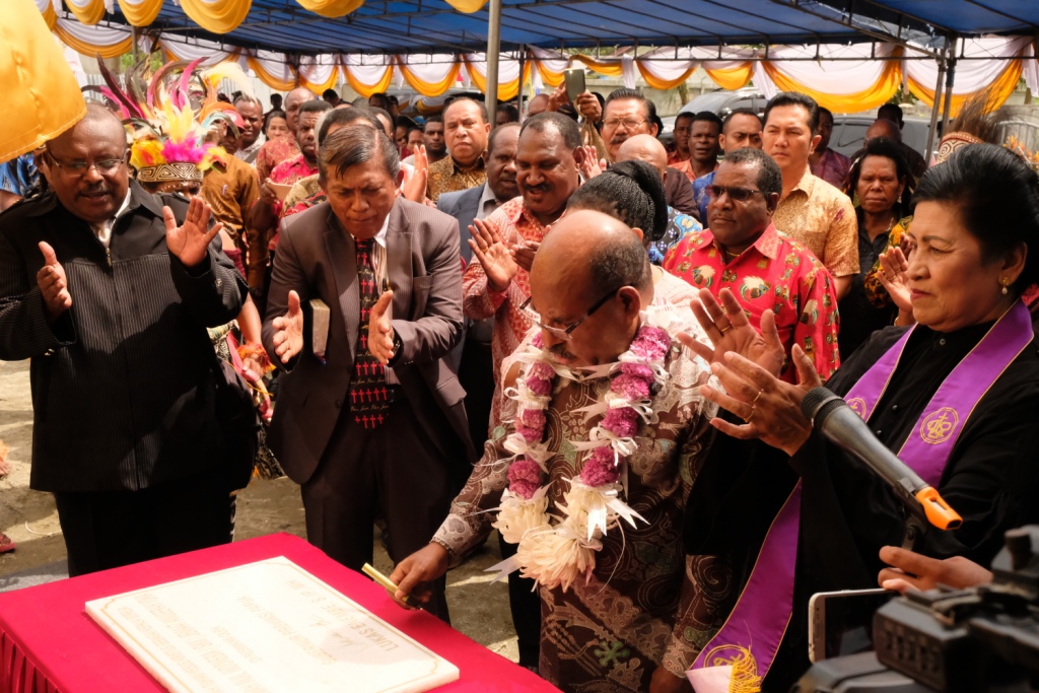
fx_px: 1097
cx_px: 520
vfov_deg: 35.1
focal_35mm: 38
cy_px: 346
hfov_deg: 50.7
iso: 6400
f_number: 7.1
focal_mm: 25.4
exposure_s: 1/6000
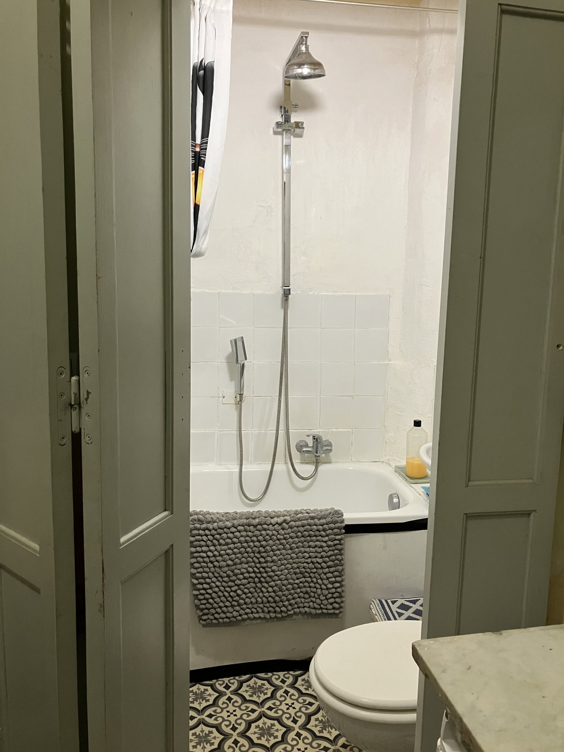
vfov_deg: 63.4
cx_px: 282
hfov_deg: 49.7
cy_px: 376
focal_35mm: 28
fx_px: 608
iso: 200
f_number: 1.8
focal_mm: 3.99
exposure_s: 1/60
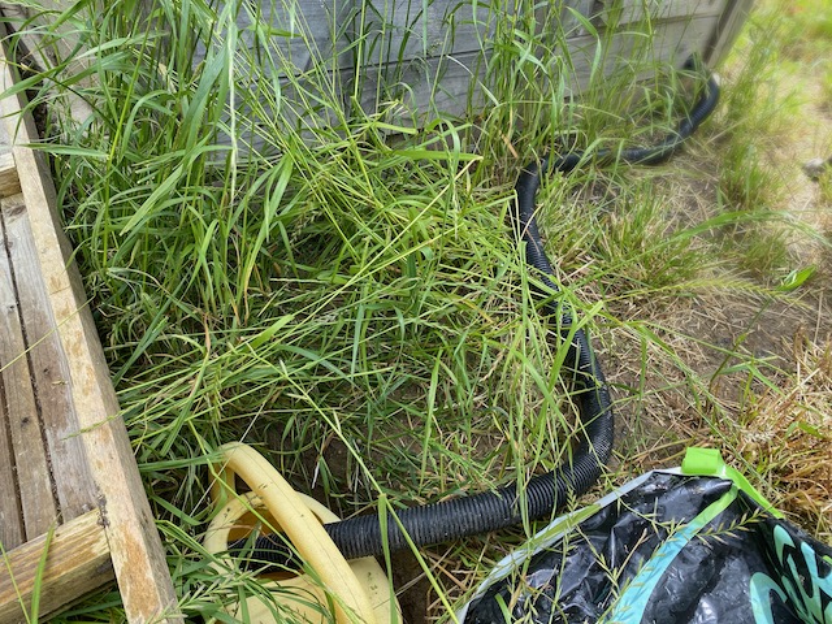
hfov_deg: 67.3
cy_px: 312
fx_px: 625
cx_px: 416
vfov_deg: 53.1
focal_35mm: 26
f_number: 1.8
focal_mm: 4.25
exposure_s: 1/706
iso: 32
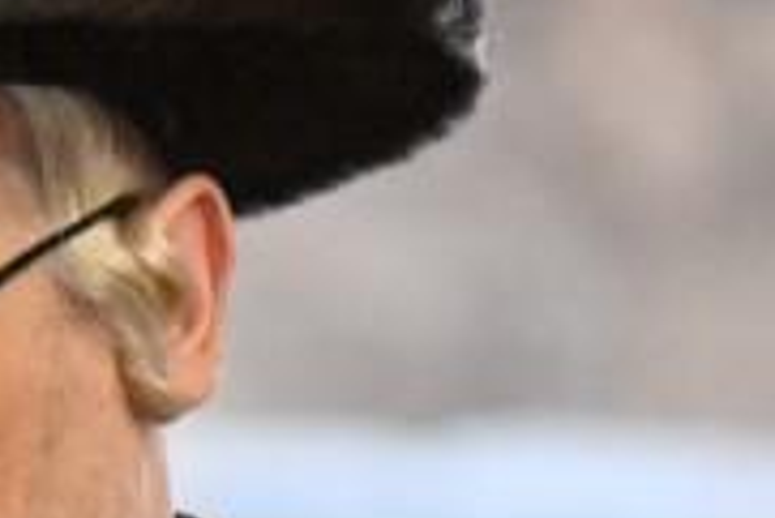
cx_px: -518
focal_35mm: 679
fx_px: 14629
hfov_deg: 3.0
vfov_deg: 2.0
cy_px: 589
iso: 1600
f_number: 4
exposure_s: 1/160
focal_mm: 120
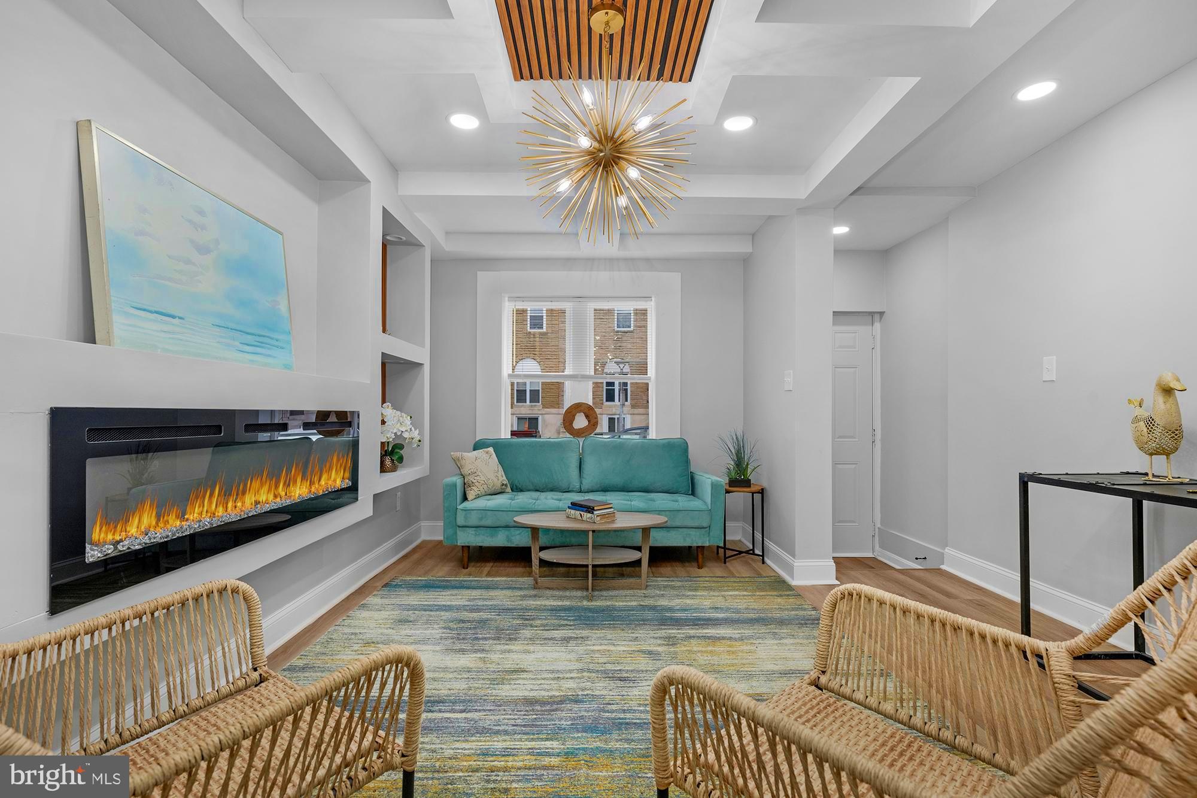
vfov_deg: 70.4
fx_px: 565
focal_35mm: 17
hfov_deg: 93.3
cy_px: 399
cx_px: 598
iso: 400
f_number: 7.1
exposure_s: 1/400
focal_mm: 17
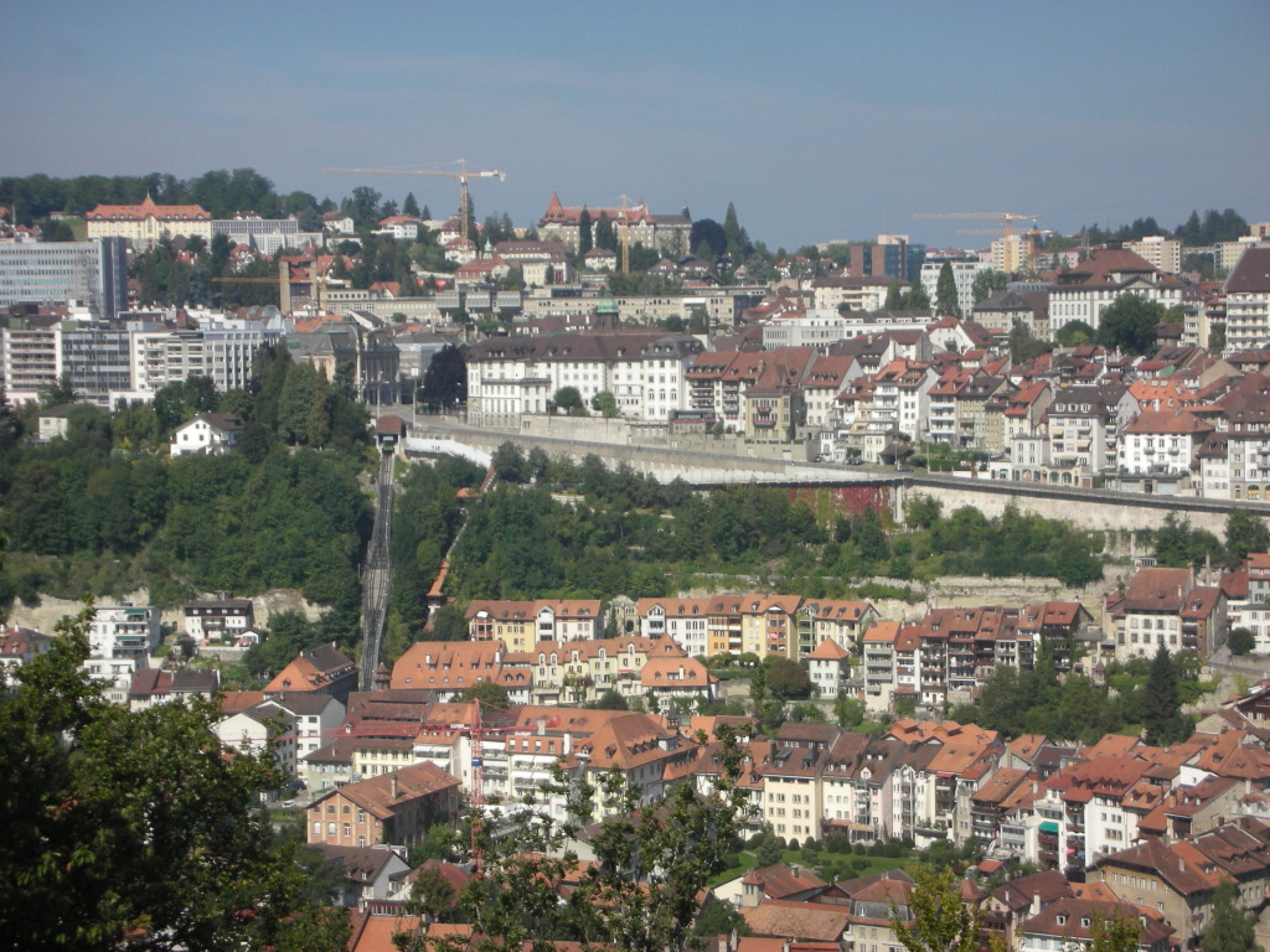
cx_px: 635
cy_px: 476
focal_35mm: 86
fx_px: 3155
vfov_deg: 17.2
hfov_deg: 22.8
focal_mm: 14.3
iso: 50
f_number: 4.8
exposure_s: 1/357
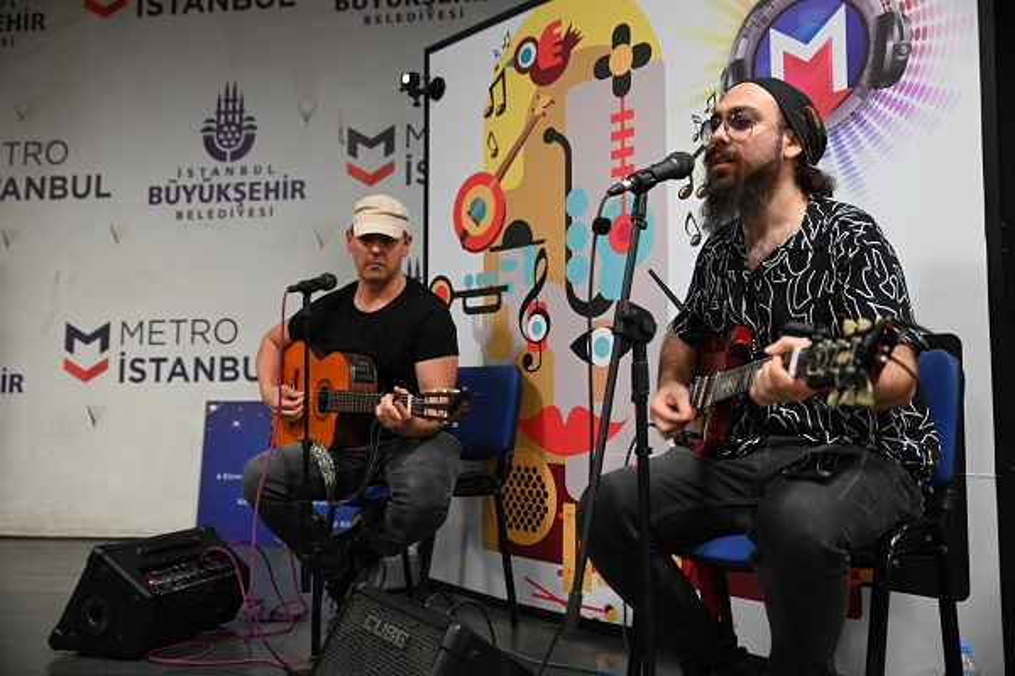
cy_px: 338
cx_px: 508
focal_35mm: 34
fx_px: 959
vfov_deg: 38.9
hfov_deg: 55.8
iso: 3200
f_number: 2.8
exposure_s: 1/125
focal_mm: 34
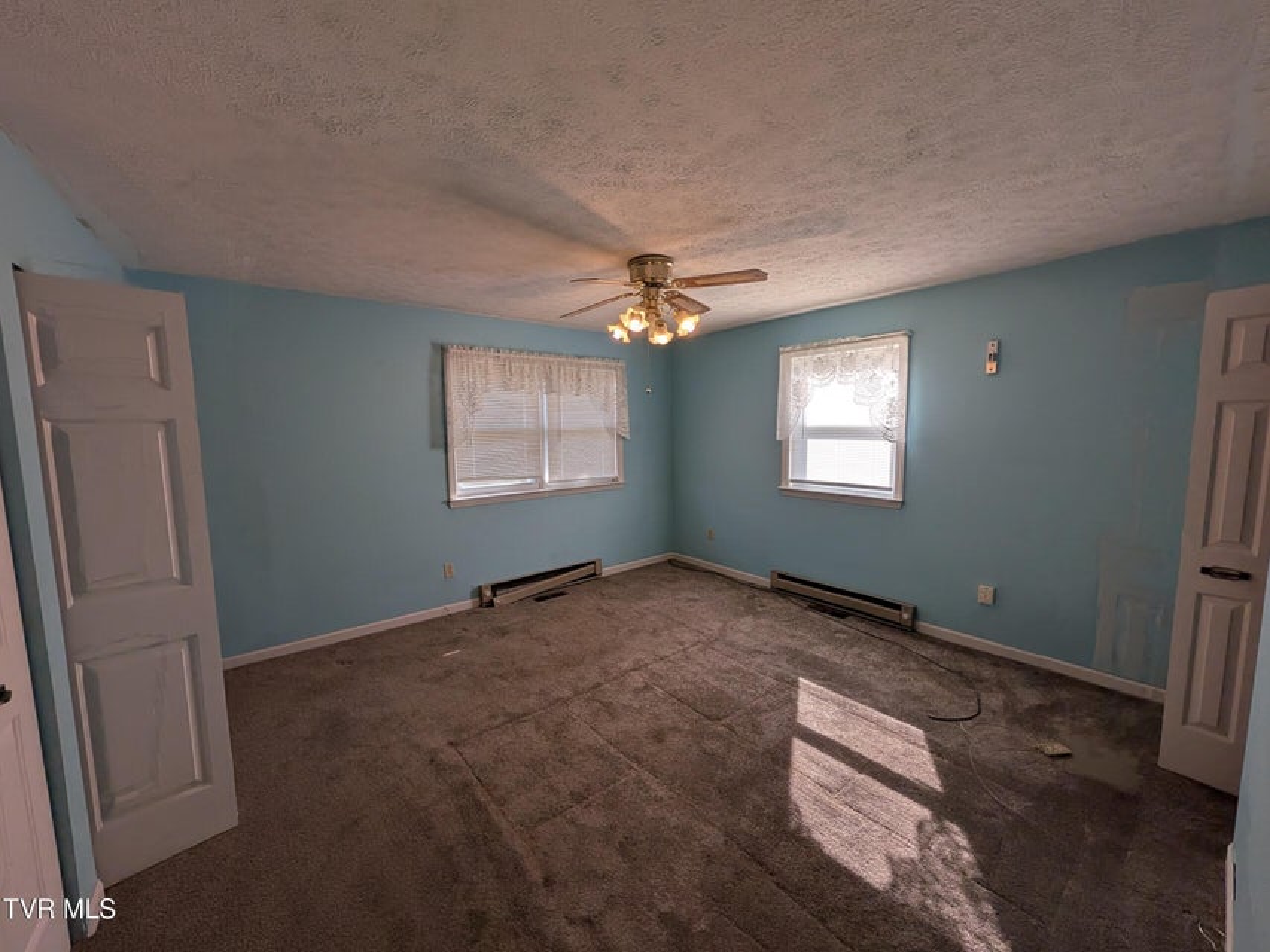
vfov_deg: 94.5
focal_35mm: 12
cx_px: 635
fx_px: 440
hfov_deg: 110.5
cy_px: 476
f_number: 1.7
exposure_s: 1/480
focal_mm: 2.02
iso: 53
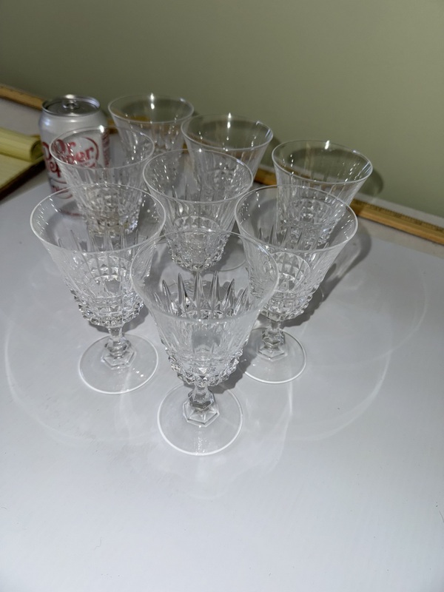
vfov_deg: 71.6
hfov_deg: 56.8
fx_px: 410
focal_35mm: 24
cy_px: 296
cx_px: 222
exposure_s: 1/49
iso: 50
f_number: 1.78
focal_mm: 6.76
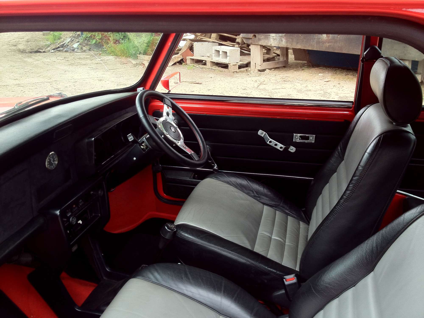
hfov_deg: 52.6
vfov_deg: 40.7
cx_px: 212
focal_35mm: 35
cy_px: 159
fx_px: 429
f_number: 2.4
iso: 64
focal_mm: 4.28
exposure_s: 1/60
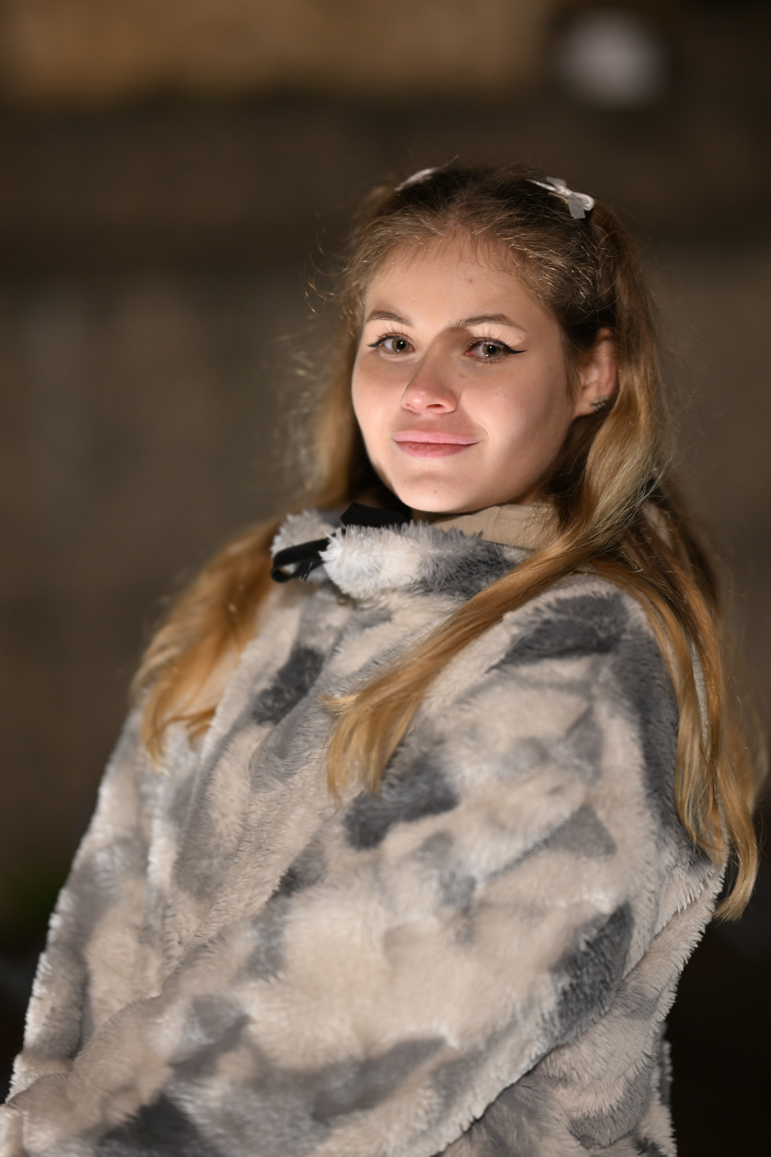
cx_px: 386
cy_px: 578
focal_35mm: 85
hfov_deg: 16.1
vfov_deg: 23.9
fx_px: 2730
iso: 250
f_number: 1.2
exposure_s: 1/100
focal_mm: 85
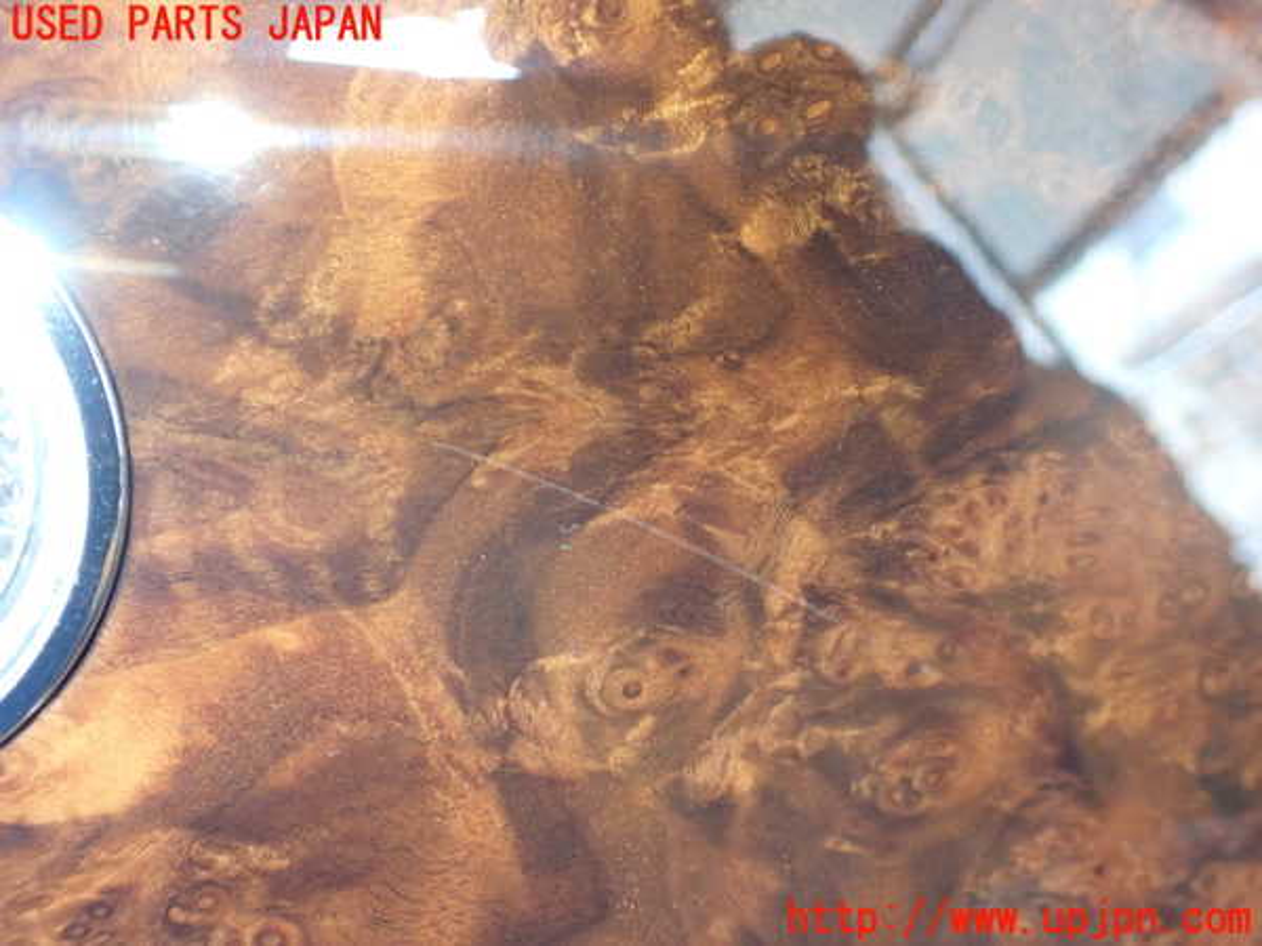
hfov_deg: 60.0
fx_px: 1094
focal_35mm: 30
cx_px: 631
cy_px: 473
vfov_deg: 46.8
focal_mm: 5.4
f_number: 2.3
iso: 800
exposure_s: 1/125
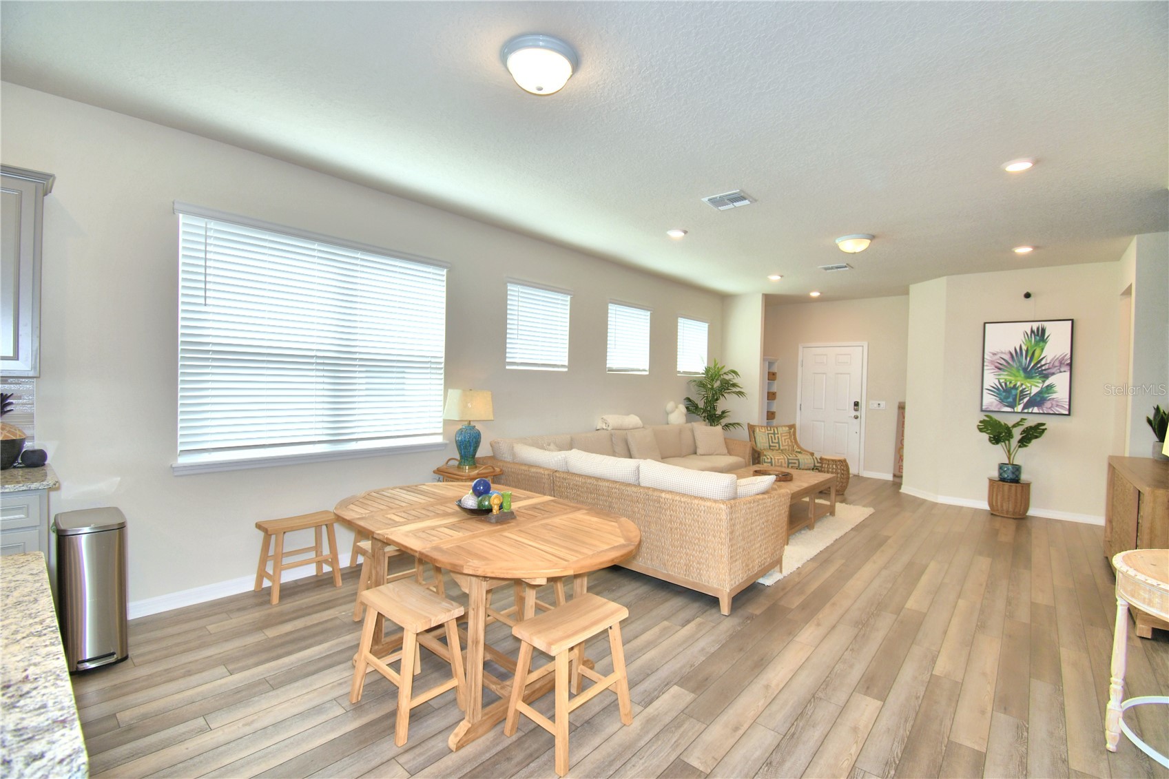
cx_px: 584
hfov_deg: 100.4
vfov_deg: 77.3
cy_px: 390
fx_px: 487
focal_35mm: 15
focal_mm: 10
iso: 100
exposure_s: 1/60
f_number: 4.5
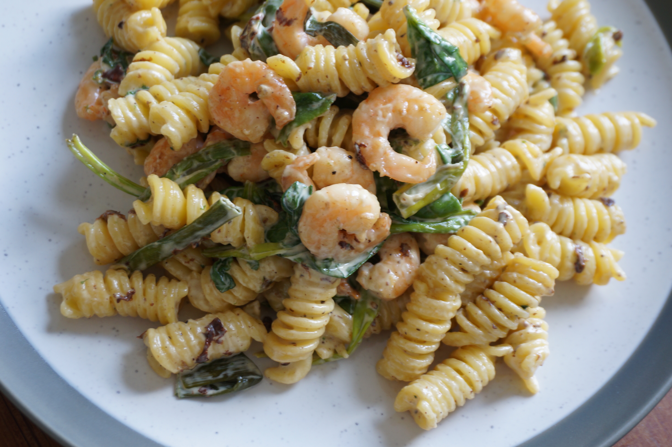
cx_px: 336
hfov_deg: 37.9
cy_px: 224
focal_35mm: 52
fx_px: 979
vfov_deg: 25.7
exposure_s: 1/15
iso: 200
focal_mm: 35
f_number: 5
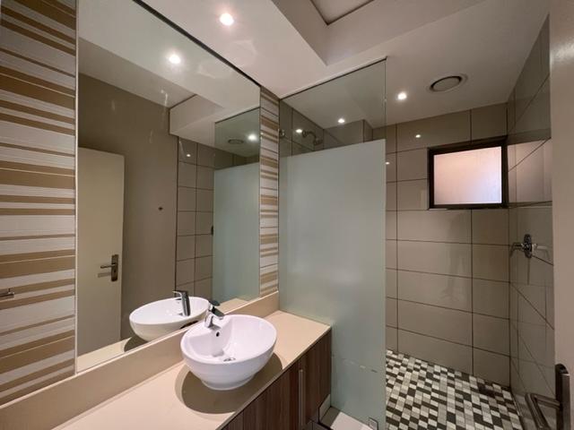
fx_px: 216
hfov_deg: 106.2
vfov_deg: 89.9
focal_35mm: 13
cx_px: 287
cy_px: 215
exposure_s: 1/50
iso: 250
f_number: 1.8
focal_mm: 1.57
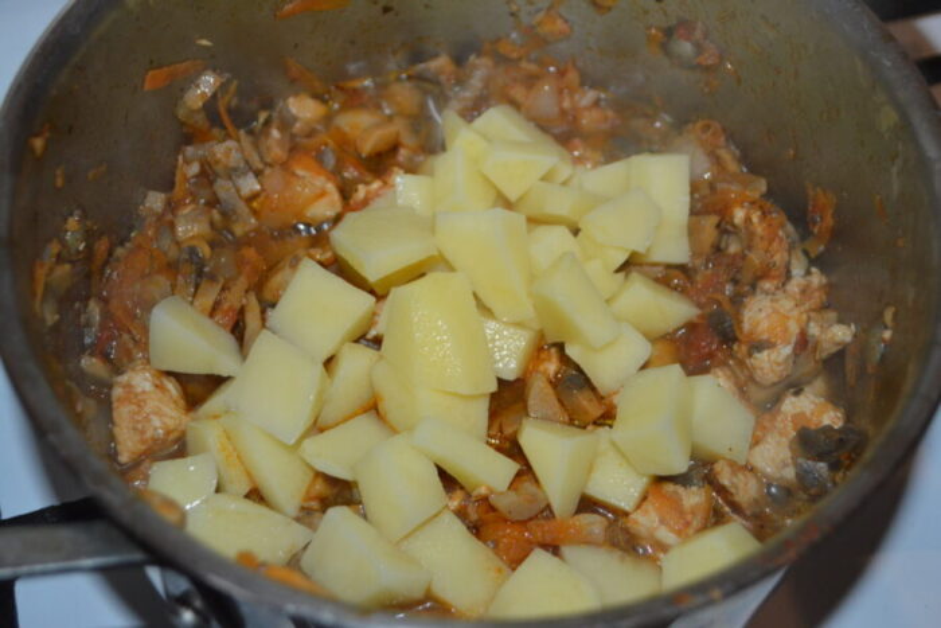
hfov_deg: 38.9
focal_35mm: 51
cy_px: 314
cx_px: 470
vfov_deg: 26.5
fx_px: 1333
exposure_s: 1/60
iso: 1100
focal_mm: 34
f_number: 5
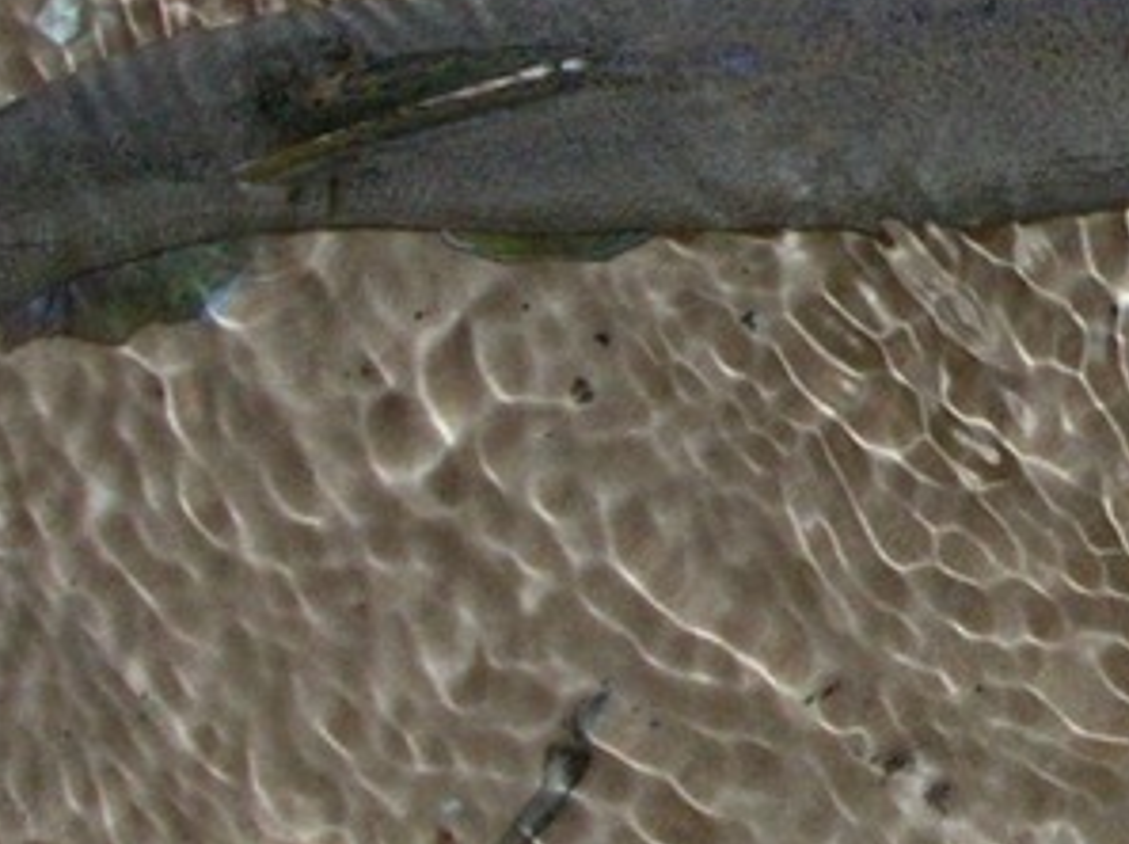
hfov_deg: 9.3
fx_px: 6808
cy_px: 27
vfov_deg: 7.1
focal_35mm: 209
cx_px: 1460
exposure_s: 1/60.1
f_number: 3.6
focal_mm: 10.2
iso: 157
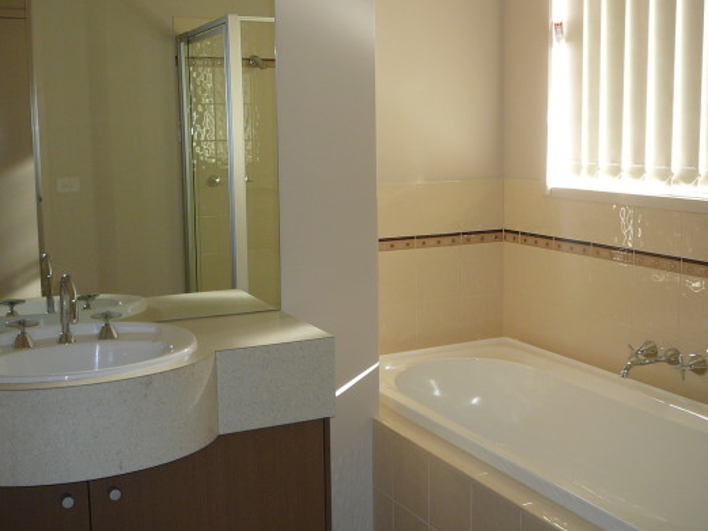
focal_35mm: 43
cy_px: 234
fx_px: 880
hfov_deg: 43.8
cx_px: 326
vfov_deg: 33.6
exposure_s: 1/30
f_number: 2.8
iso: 100
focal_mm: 5.2
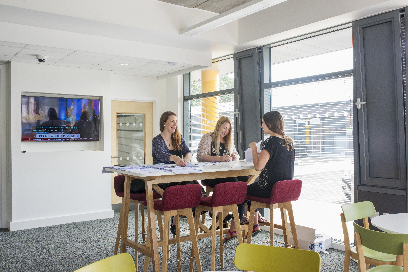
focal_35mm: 35
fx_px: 397
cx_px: 204
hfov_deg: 54.4
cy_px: 136
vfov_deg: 37.9
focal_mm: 35
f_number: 10
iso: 400
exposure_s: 1/40
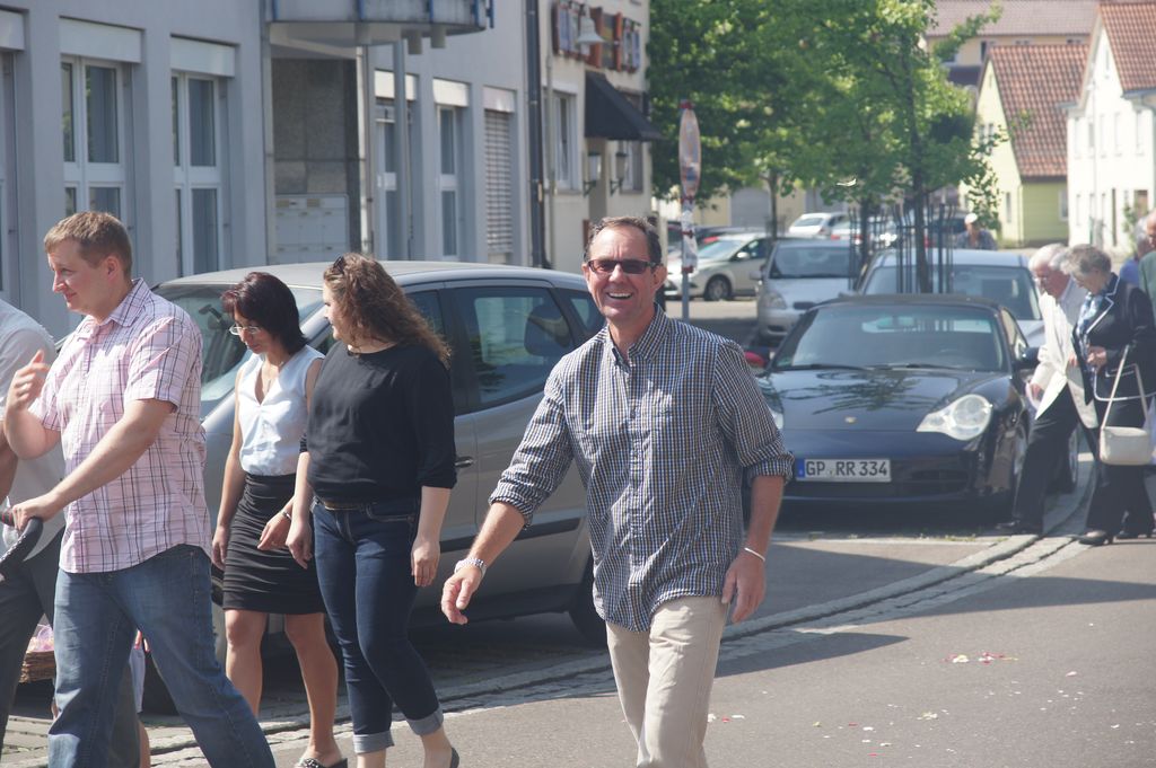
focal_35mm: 120
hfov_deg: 17.1
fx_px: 3850
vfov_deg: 11.4
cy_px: 384
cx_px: 578
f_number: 6.3
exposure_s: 1/250
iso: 100
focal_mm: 80
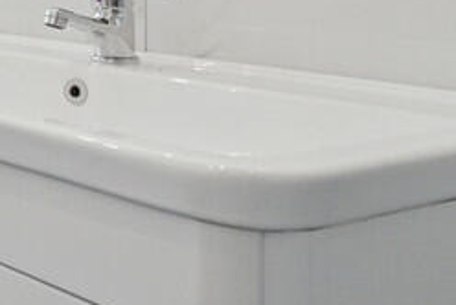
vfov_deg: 19.0
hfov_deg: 20.3
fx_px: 863
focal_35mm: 68
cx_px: -382
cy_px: -60
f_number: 5.6
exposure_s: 1/100
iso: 640
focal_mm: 11
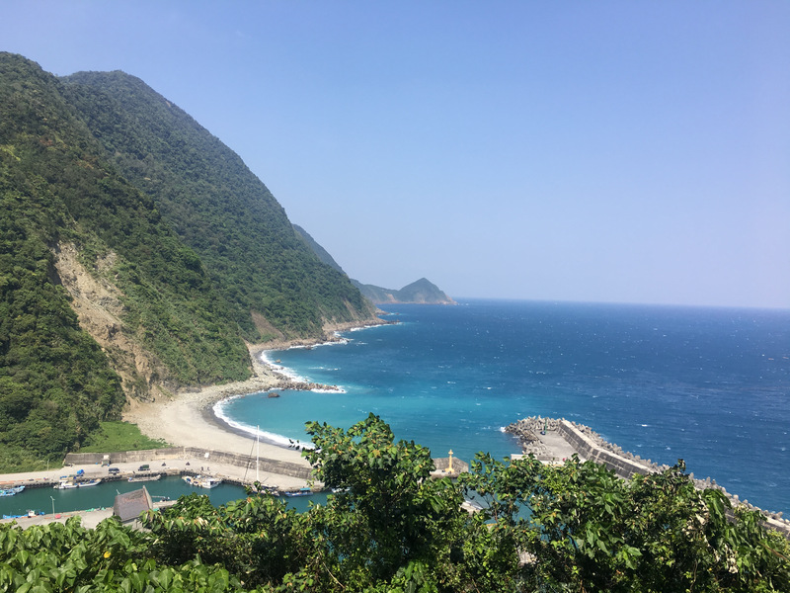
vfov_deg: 48.2
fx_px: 662
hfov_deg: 61.7
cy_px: 296
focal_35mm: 29
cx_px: 395
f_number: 2.2
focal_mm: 4.15
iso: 25
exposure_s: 1/1261
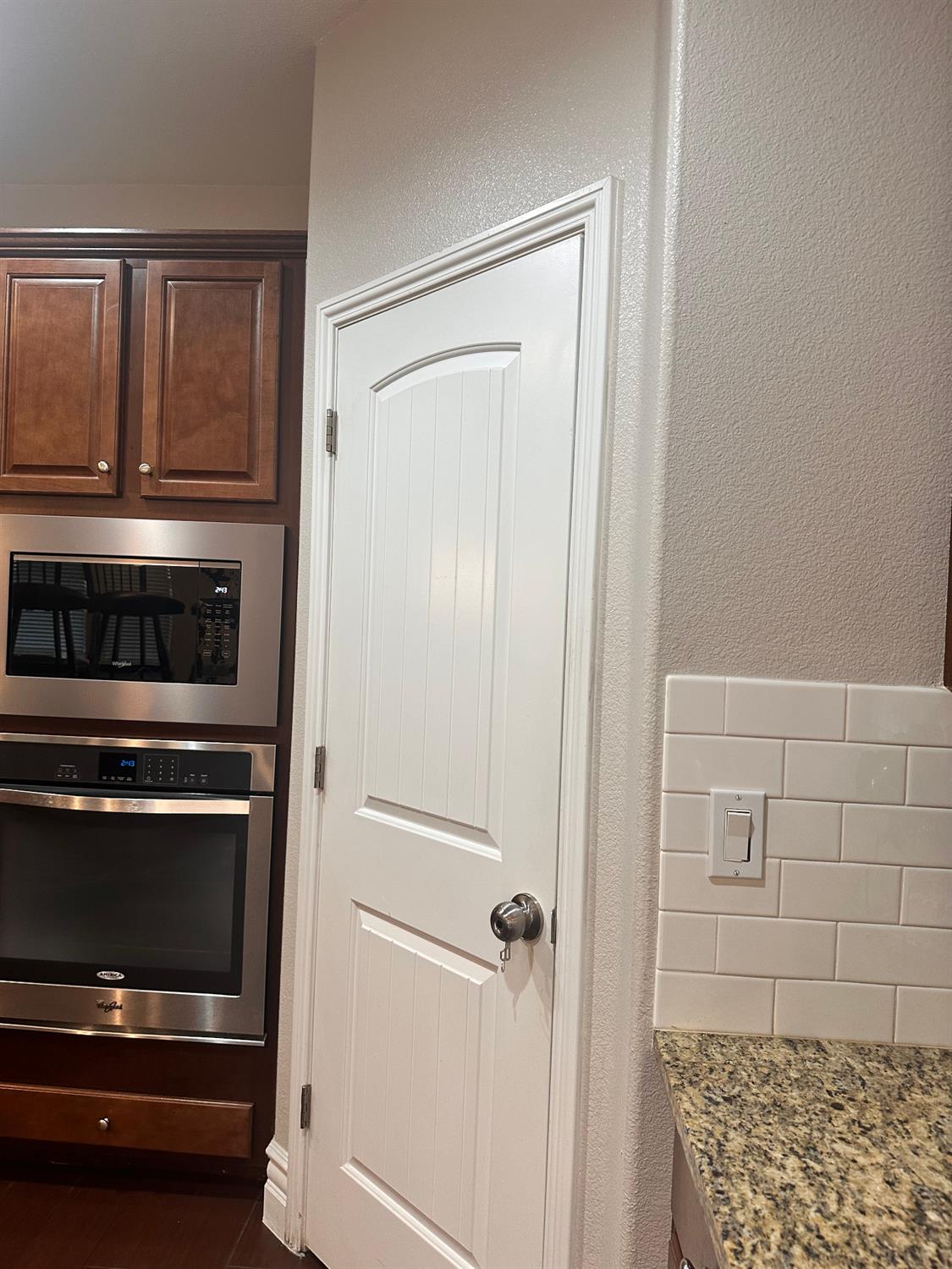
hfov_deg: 56.8
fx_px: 880
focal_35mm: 24
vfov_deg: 71.6
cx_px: 476
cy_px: 634
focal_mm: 6.86
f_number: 1.78
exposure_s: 1/60
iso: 160
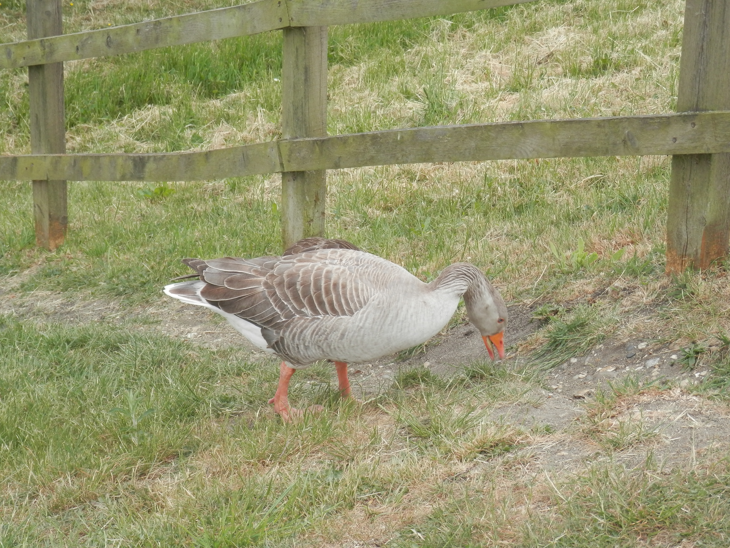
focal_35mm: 106
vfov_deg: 14.0
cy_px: 274
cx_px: 365
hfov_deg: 18.5
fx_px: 2235
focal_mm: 19
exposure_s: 1/125
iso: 80
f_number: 5
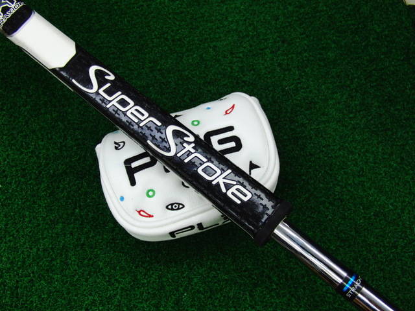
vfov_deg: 38.7
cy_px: 156
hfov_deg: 50.1
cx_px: 208
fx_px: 444
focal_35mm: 37
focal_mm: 6.42
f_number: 3.6
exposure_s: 1/80
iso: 320
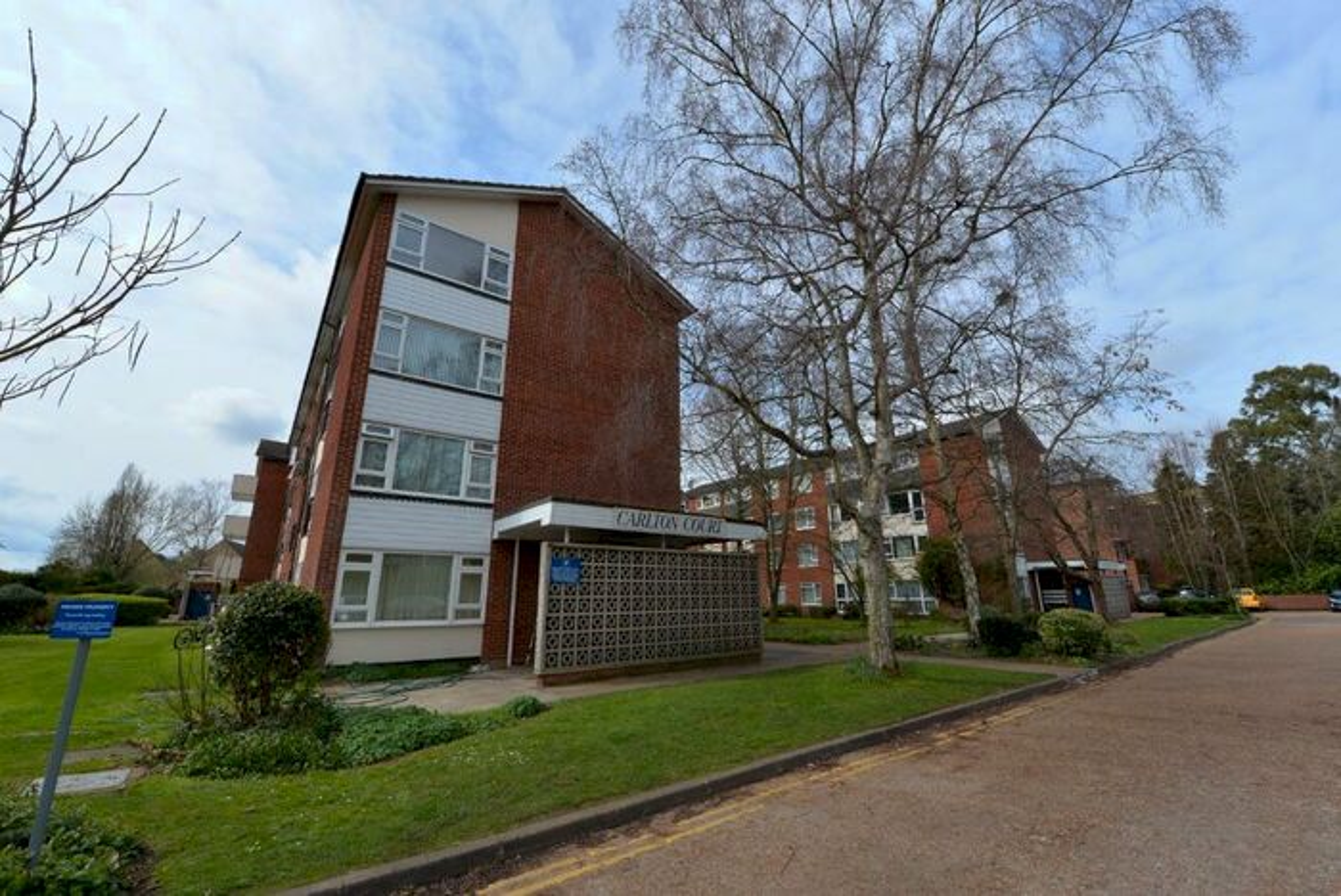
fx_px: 522
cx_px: 670
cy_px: 448
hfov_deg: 104.2
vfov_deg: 81.3
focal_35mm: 14
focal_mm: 14
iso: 100
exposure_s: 1/250
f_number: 8
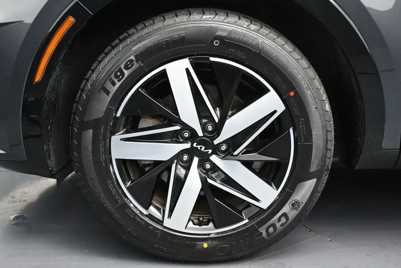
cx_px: 200
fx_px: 418
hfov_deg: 51.3
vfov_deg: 35.5
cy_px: 134
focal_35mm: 38
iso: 1250
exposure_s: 1/125
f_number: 4.2
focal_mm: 25
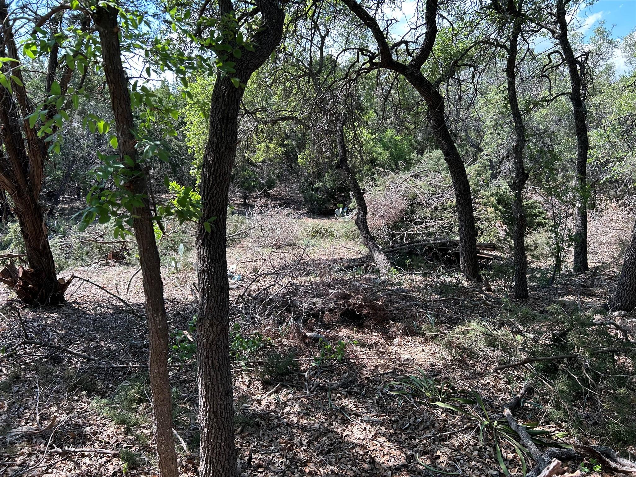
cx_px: 318
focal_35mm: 26
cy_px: 238
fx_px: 478
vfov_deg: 53.1
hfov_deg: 67.3
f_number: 1.5
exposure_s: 1/674
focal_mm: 5.7
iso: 50
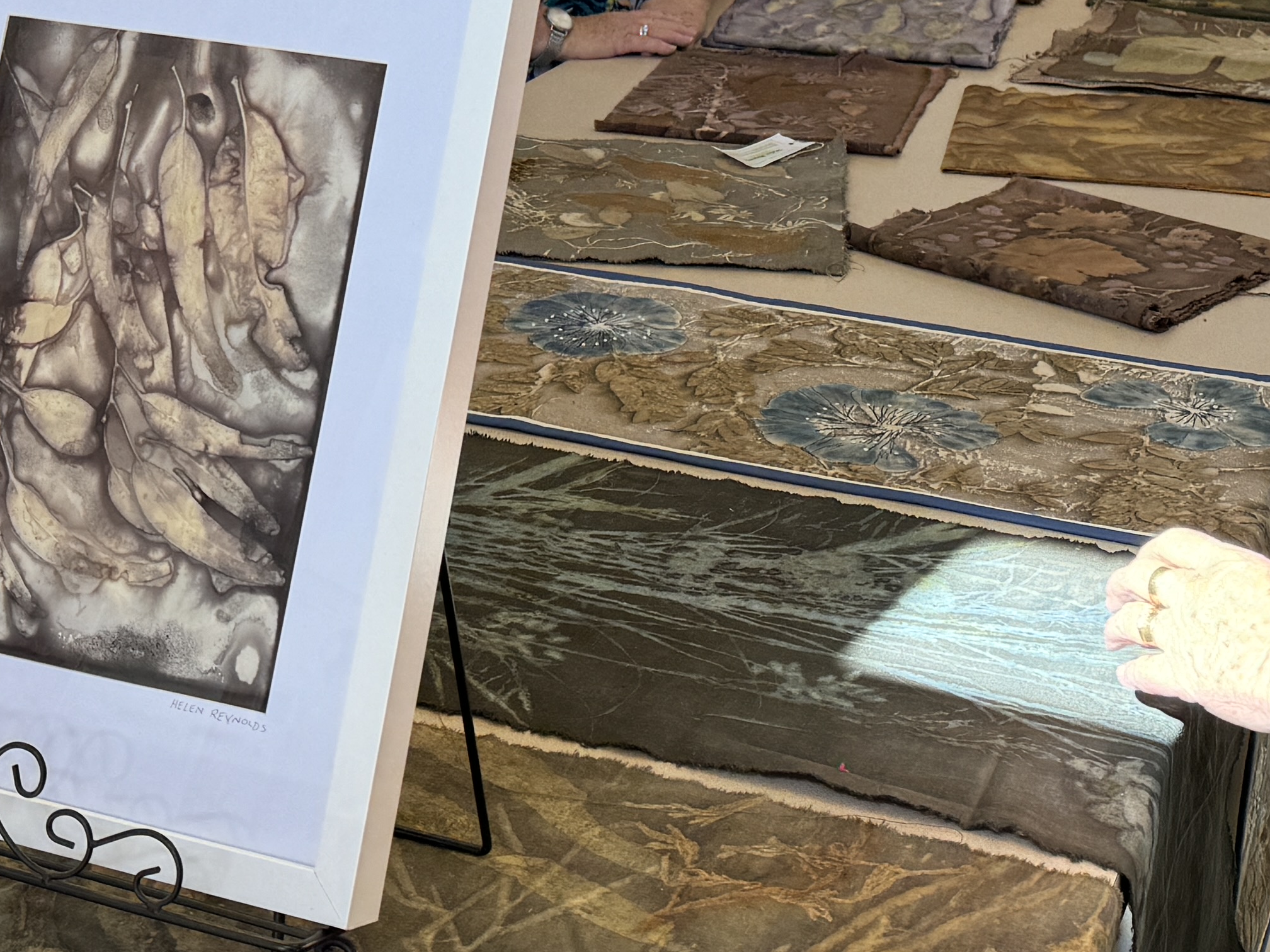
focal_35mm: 68
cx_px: 626
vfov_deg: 21.2
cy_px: 118
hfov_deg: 28.6
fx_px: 2495
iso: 80
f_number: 1.78
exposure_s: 1/204
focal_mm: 6.76
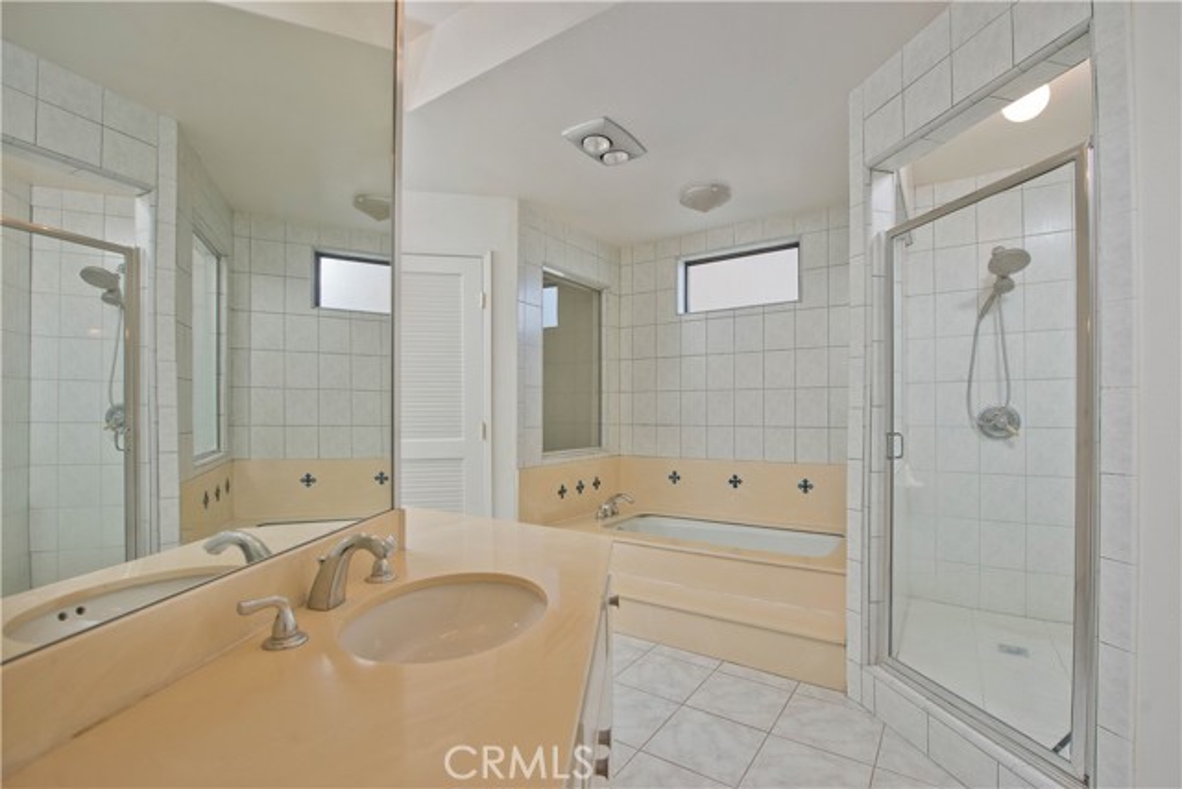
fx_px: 525
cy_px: 394
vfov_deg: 73.8
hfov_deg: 96.7
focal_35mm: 16
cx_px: 591
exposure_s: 1/200
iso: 400
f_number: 5.6
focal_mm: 16
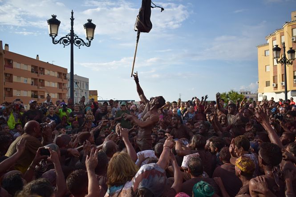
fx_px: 271
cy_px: 98
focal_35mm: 33
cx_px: 148
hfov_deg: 57.2
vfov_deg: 39.9
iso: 200
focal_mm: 22
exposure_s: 1/2000
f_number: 3.8
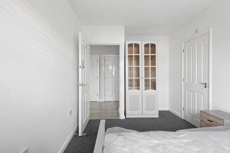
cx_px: 117
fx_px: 112
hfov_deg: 91.5
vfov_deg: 68.8
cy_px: 74
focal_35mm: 18
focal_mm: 11
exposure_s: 2
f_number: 8
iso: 200
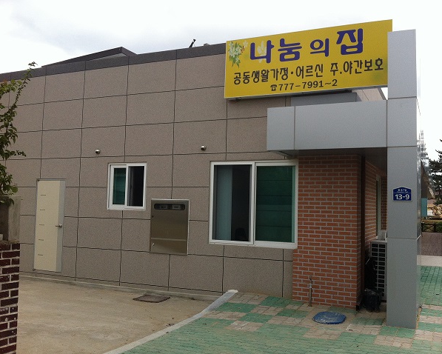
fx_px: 484
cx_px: 238
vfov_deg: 40.2
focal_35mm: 37
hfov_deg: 49.0
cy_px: 178
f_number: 2.8
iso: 80
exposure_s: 1/450
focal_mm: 3.85
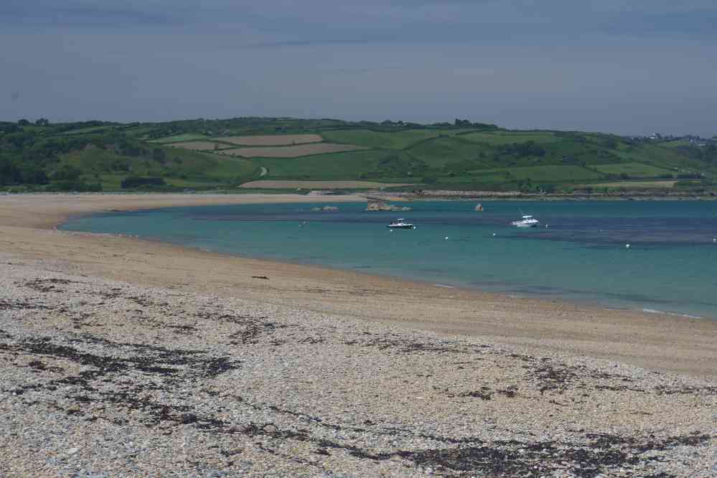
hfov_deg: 24.6
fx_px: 1643
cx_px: 358
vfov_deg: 16.6
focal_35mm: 82
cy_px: 239
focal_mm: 55
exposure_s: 1/160
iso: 200
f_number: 11
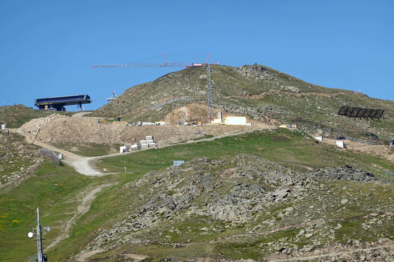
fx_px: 2189
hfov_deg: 10.3
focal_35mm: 200
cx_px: 197
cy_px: 131
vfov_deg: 6.9
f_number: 6.3
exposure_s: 1/500
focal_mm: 72
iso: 125
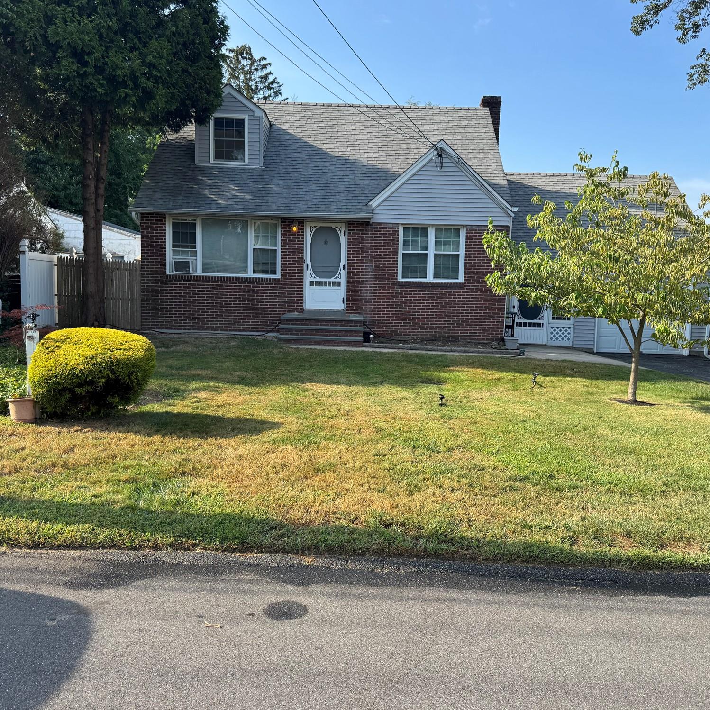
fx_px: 673
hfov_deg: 55.6
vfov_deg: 55.6
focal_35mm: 29
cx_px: 364
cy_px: 356
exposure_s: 1/1261
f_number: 1.78
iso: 80
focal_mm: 6.76
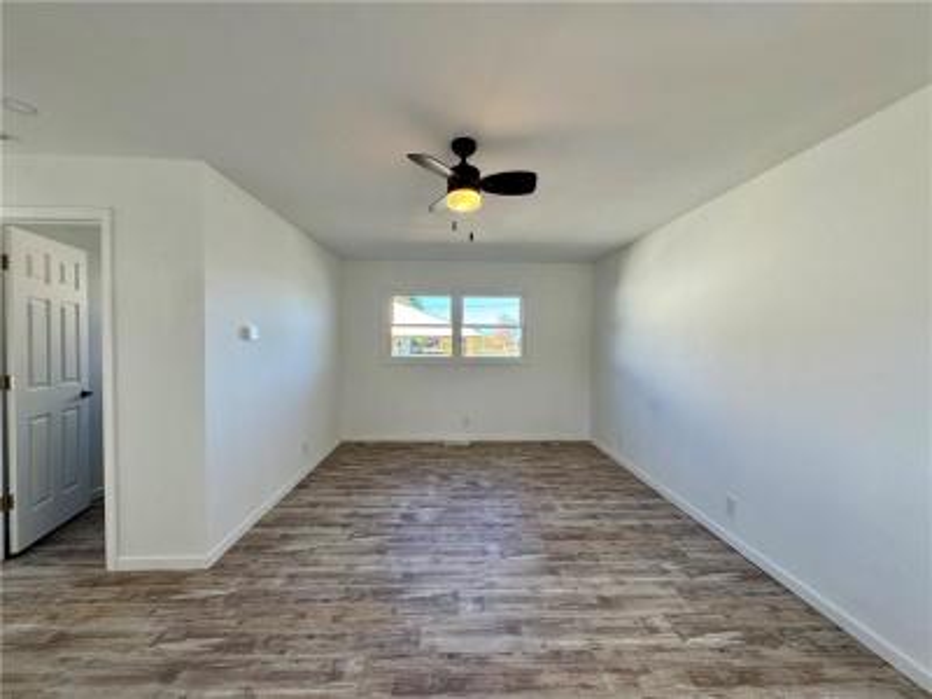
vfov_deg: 85.7
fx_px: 377
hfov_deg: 102.1
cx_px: 466
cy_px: 350
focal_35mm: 14
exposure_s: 1/120
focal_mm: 2.22
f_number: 2.2
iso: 64
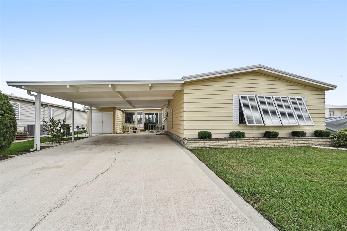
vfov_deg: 81.1
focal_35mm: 14
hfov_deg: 104.3
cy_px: 116
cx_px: 174
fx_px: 135
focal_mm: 14
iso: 400
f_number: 8
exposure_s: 1/1600
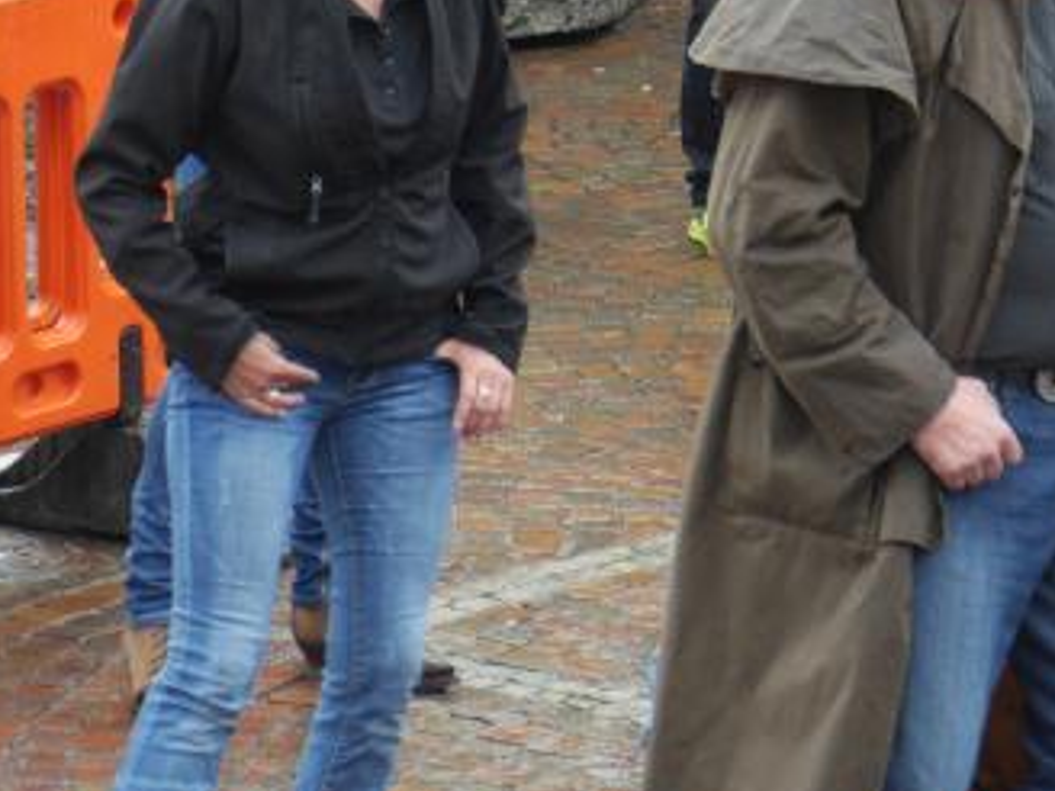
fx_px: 9966
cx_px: 939
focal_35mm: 327
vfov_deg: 4.5
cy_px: 106
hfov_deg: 6.0
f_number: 5.7
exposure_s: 1/125
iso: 500
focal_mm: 67
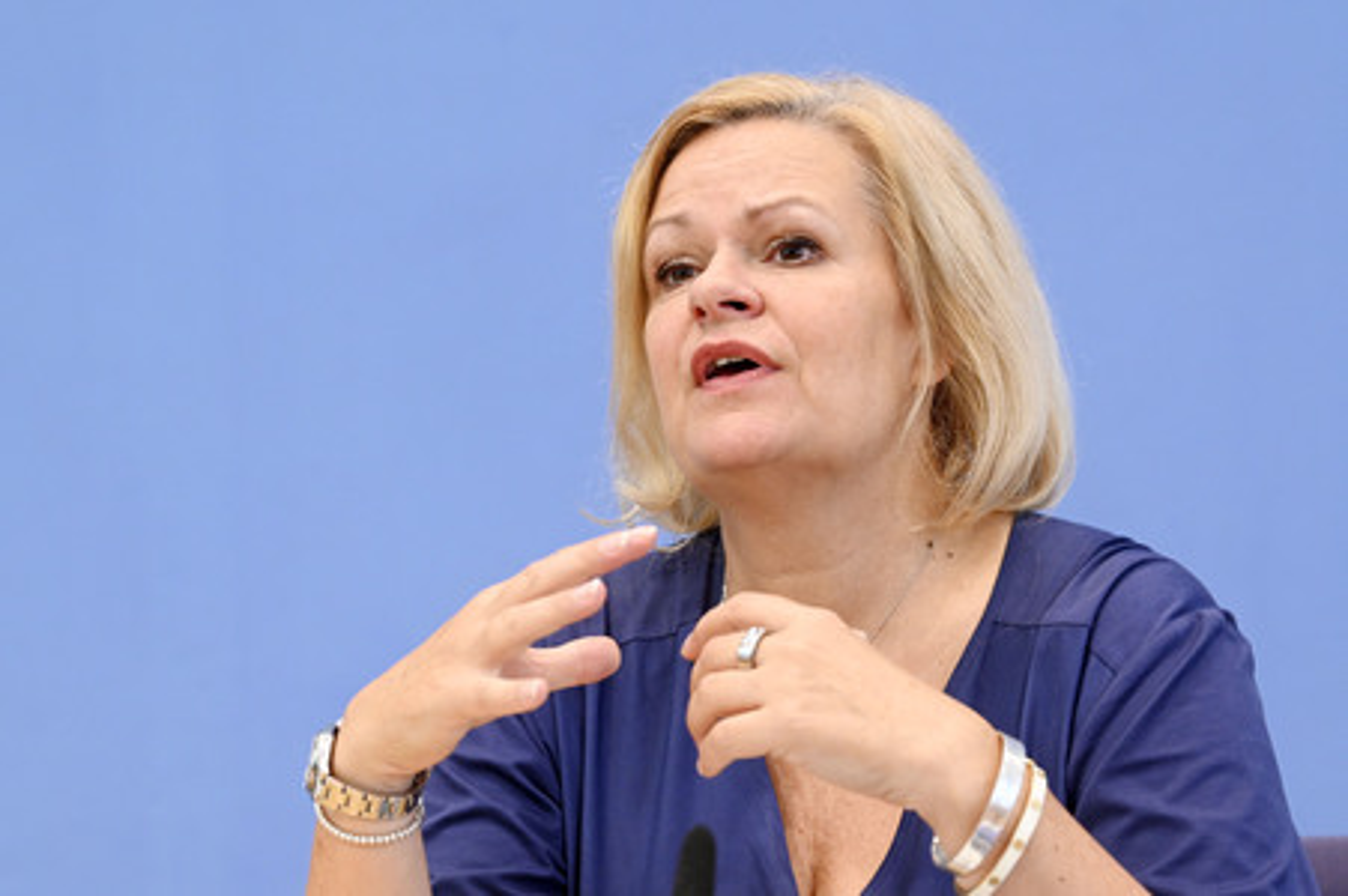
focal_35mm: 130
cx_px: 674
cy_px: 448
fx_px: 4864
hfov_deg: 15.8
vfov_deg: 10.5
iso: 4000
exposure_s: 1/400
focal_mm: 130
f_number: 6.3
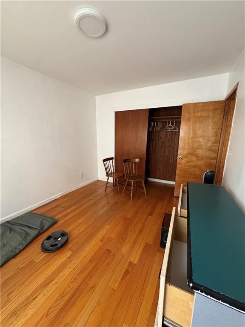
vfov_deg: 102.1
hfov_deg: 85.7
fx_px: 132
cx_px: 122
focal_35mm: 14
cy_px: 164
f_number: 2.2
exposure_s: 1/60
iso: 400
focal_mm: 2.22
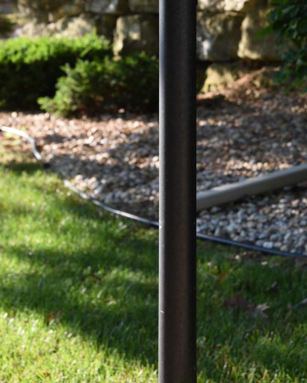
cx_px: 223
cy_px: -31
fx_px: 1363
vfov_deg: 15.6
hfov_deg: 12.8
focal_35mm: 120
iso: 400
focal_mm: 58
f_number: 5
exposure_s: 1/400
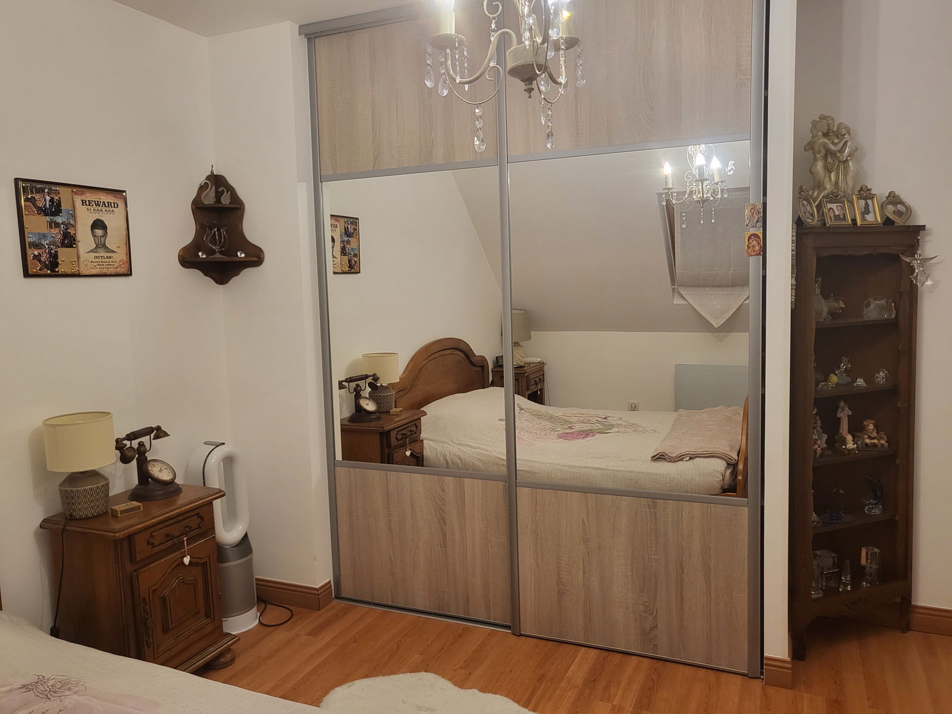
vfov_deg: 53.1
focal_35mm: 26
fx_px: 715
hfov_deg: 67.3
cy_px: 357
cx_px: 476
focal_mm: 4.25
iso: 250
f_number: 1.8
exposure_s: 1/50
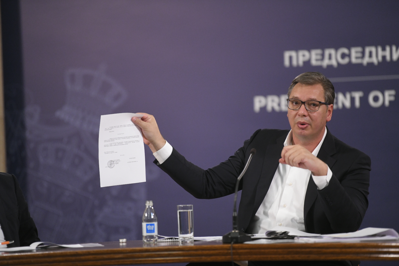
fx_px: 2216
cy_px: 133
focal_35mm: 200
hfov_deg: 10.3
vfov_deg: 6.9
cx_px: 200
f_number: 2.8
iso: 3200
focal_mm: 200
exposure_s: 1/250
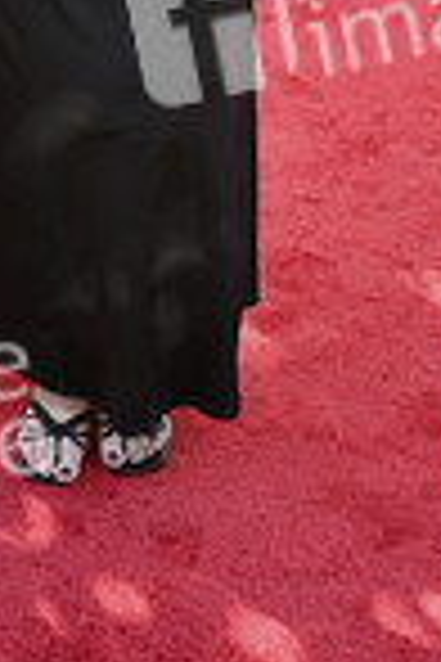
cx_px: -54
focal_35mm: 106
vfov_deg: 17.9
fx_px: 1948
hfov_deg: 12.7
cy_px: -225
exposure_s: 1/320
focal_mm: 39
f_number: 5.6
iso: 640
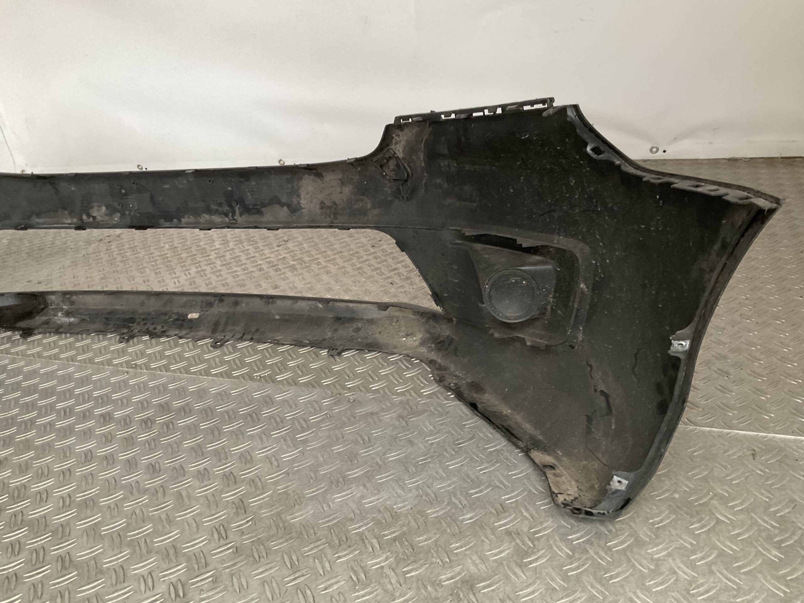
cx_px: 402
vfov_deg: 48.2
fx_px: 674
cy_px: 302
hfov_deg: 61.7
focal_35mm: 29
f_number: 1.8
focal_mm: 3
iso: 160
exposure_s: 1/50
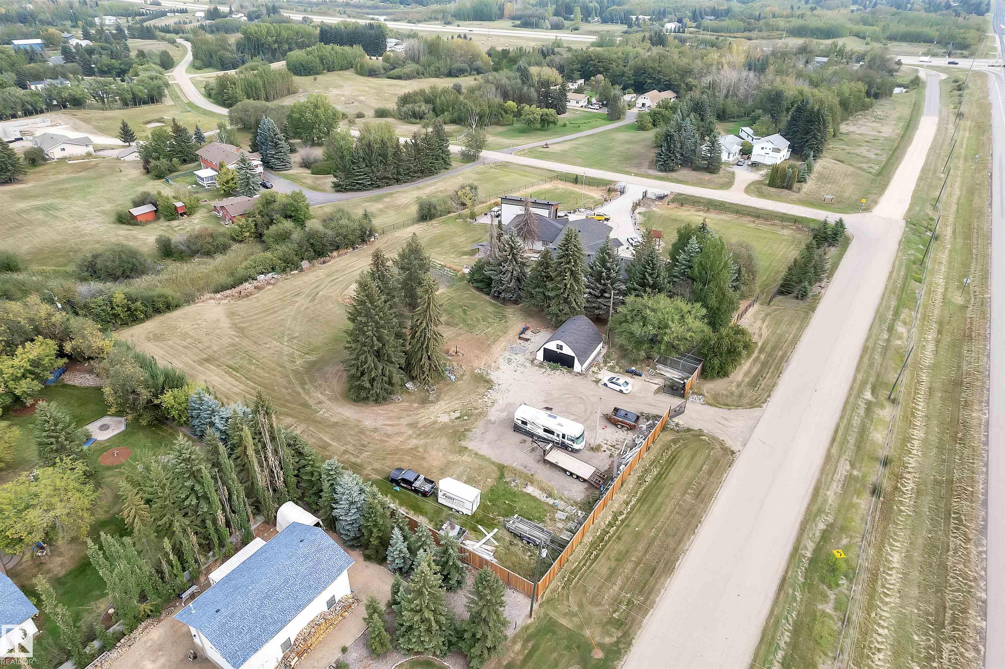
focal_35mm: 22
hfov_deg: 78.6
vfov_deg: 57.2
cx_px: 502
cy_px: 334
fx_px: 614
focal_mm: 8.38
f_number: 2.4
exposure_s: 1/1000
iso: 100
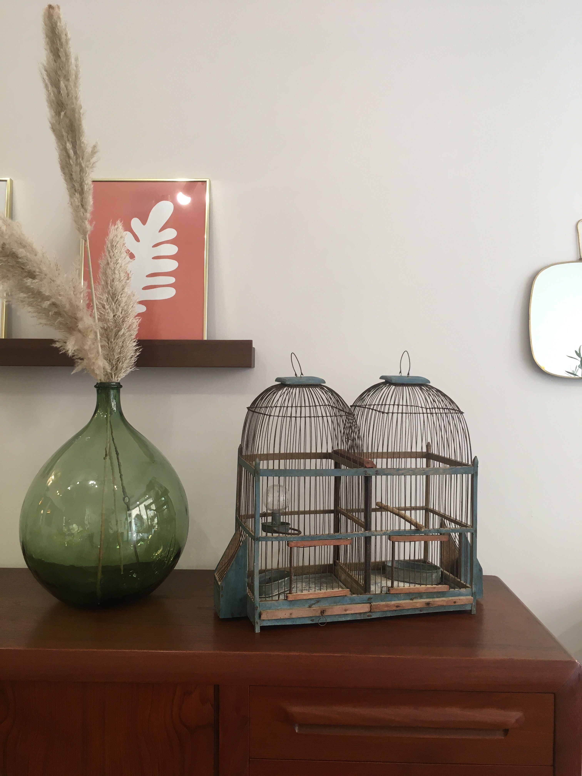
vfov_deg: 61.7
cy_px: 388
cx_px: 291
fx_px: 650
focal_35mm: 29
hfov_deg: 48.2
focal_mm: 4.15
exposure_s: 1/33
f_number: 2.2
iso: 64
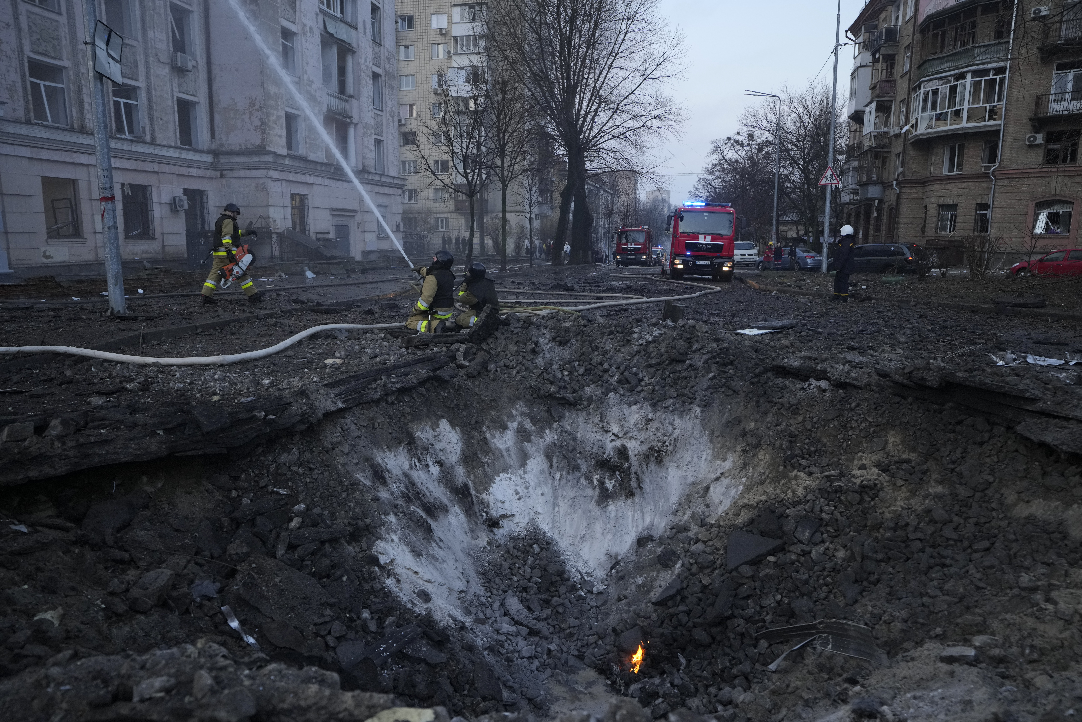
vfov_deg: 53.2
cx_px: 541
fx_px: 721
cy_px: 361
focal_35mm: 24
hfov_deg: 73.7
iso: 1000
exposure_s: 1/640
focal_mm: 24
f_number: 2.8
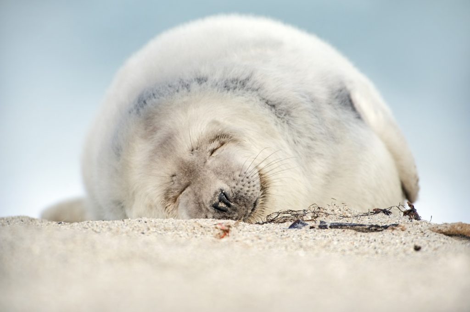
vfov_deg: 2.0
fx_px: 9131
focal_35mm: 700
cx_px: 235
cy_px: 156
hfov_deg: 2.9
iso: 640
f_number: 6.3
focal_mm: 700
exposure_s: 1/500
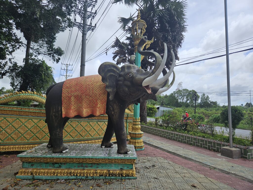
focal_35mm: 23
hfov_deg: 73.9
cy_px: 95
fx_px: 168
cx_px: 126
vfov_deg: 58.9
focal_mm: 5.4
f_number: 1.8
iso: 25
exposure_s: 1/1899
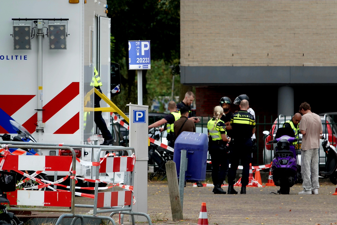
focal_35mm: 458
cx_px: 168
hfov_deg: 4.5
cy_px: 112
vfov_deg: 3.0
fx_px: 4290
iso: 400
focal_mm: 167.98
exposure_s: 1/250
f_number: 4
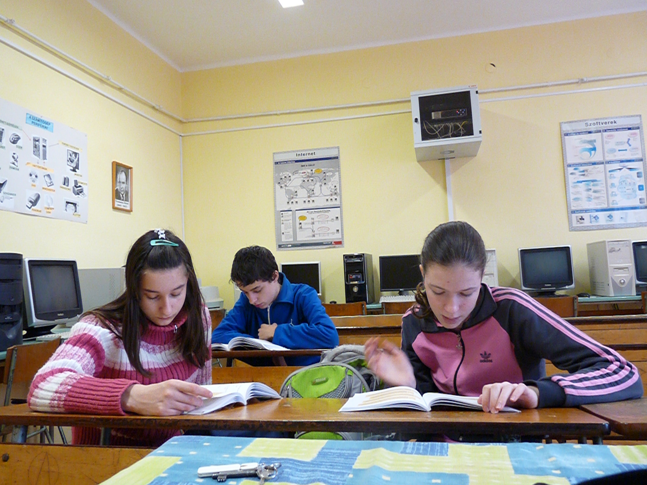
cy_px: 242
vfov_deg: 49.7
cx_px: 324
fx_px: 523
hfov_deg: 63.4
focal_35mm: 28
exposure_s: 1/60
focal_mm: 5.1
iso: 800
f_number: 2.8
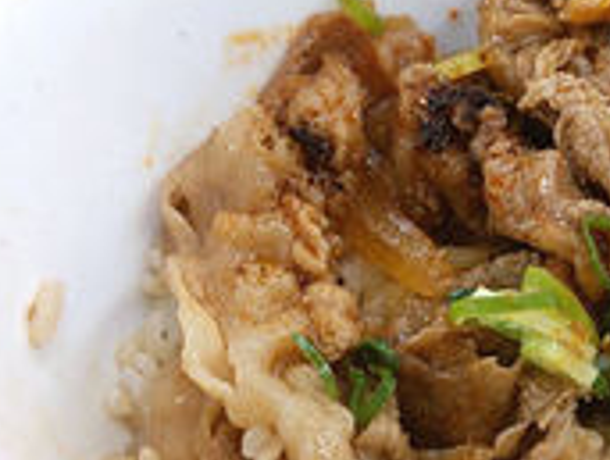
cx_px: 514
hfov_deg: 27.0
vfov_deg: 20.8
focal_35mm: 70
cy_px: 371
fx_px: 1236
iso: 40
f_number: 1.94
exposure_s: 1/75
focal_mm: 4.06
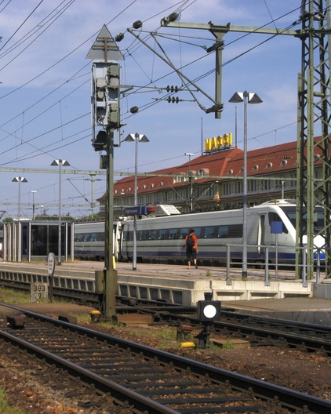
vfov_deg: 23.6
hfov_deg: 18.9
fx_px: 992
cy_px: 207
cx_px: 107
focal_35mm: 81
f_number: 16
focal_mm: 38
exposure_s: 1/250
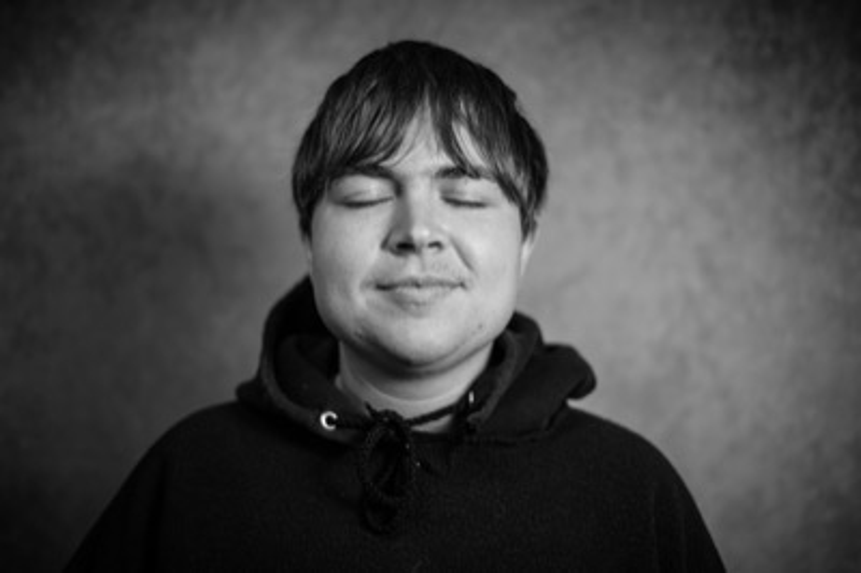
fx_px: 1267
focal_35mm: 53
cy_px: 286
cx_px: 430
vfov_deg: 25.5
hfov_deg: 37.5
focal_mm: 35
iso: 200
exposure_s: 1/60
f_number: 1.4
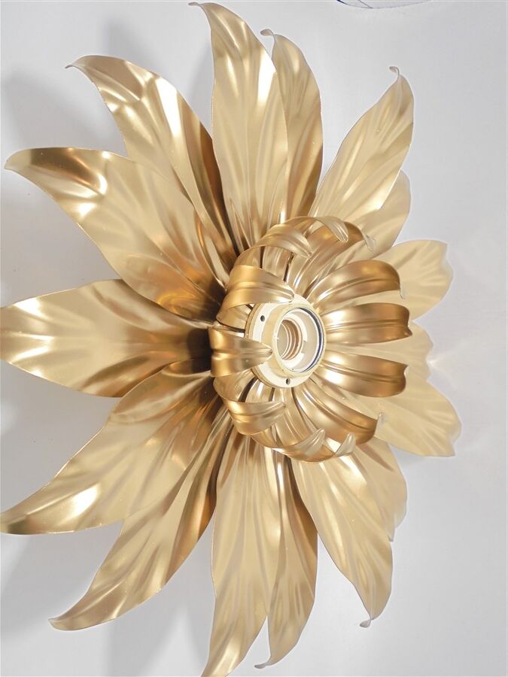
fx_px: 665
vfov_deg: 54.0
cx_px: 254
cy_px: 338
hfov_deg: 41.8
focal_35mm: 34
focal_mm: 6.1
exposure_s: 1/30
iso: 250
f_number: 4
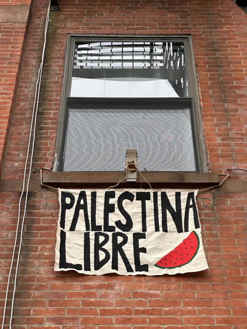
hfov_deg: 19.2
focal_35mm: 77
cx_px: 124
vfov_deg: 25.3
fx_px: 732
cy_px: 164
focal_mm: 9
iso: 50
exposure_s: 1/99
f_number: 2.8
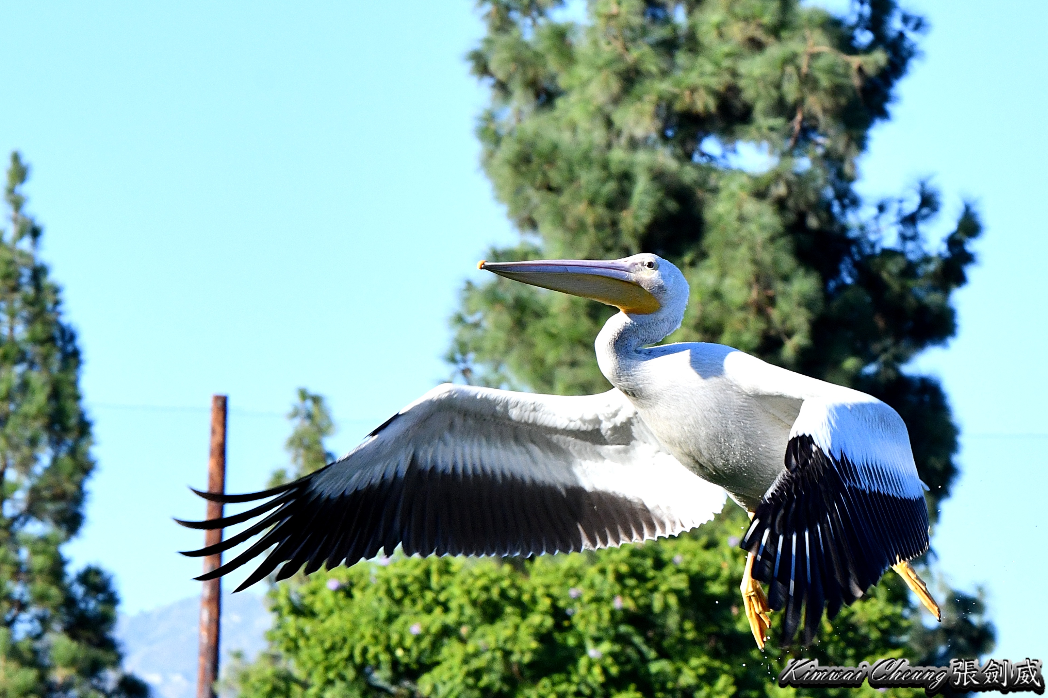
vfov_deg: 11.0
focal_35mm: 125
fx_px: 3638
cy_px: 349
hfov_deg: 16.4
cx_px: 524
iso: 1250
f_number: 10
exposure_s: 1/1000
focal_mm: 125
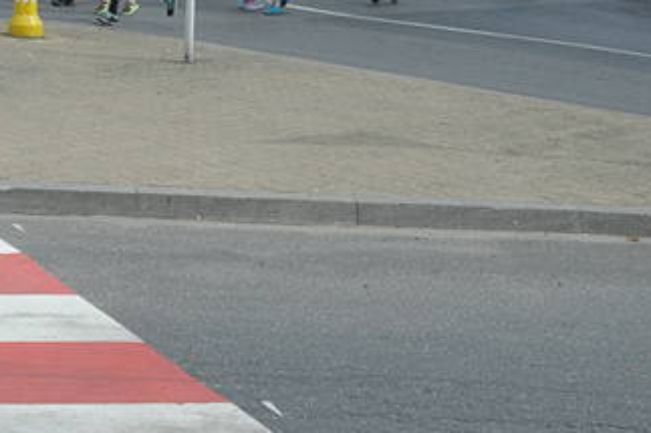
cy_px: -43
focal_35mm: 71
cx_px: -67
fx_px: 1283
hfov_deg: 26.2
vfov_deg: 18.4
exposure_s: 1/640
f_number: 13
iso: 800
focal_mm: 18
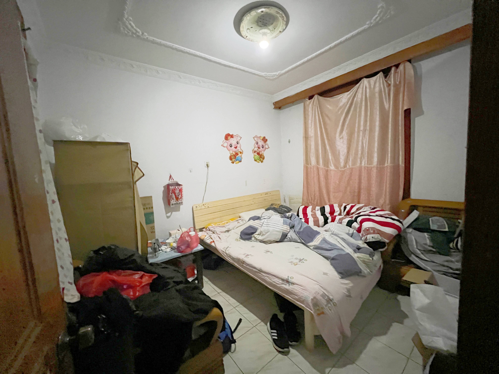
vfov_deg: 89.9
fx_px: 187
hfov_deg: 106.2
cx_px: 250
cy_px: 187
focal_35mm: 13
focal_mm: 1.57
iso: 1000
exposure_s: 1/25
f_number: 1.8
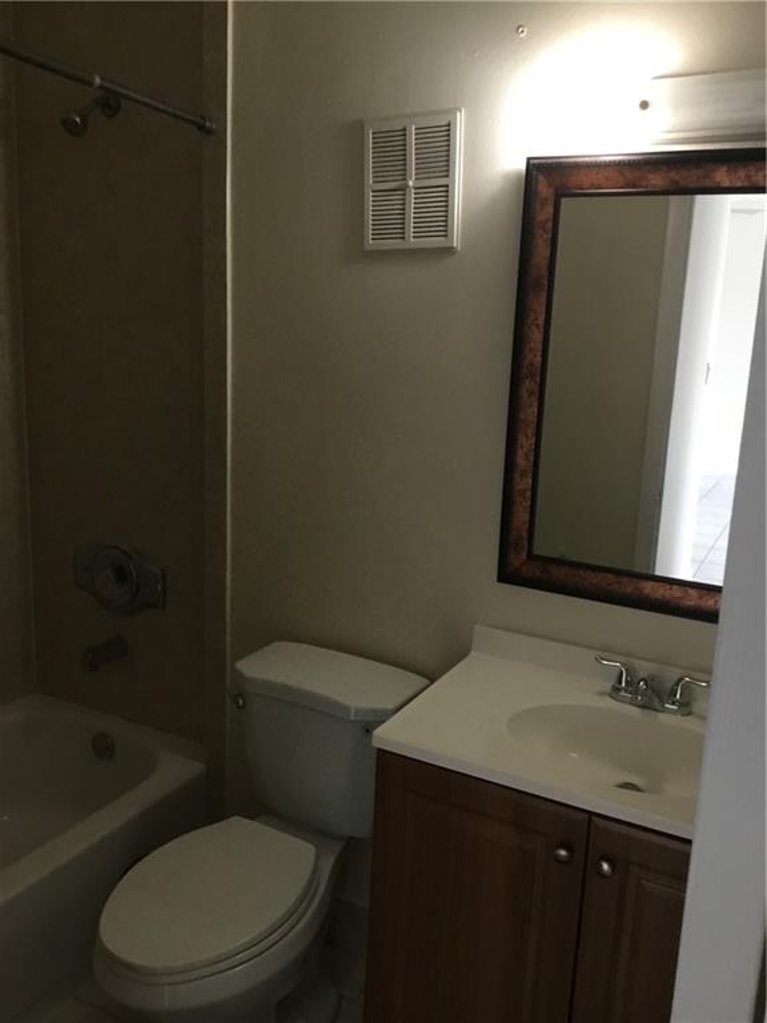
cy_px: 512
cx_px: 384
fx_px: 916
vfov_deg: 58.4
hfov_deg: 45.4
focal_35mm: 31
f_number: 2.4
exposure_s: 1/30
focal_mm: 3.3
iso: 100
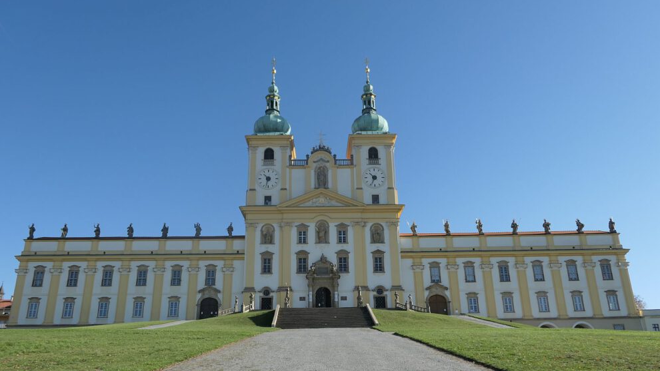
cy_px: 226
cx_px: 319
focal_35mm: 26
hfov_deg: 71.9
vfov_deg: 44.1
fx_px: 455
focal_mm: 8.8
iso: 125
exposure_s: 1/2000
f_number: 2.8
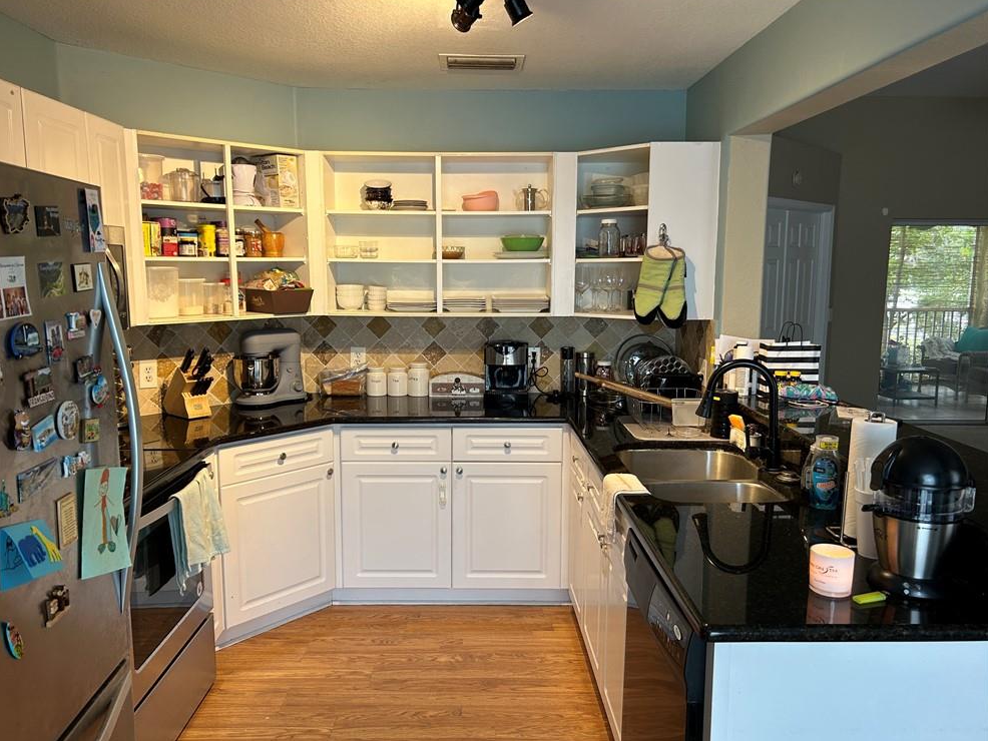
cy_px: 376
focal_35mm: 27
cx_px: 479
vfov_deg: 51.4
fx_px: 771
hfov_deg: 65.3
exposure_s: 1/60
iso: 100
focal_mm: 5.7
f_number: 1.5
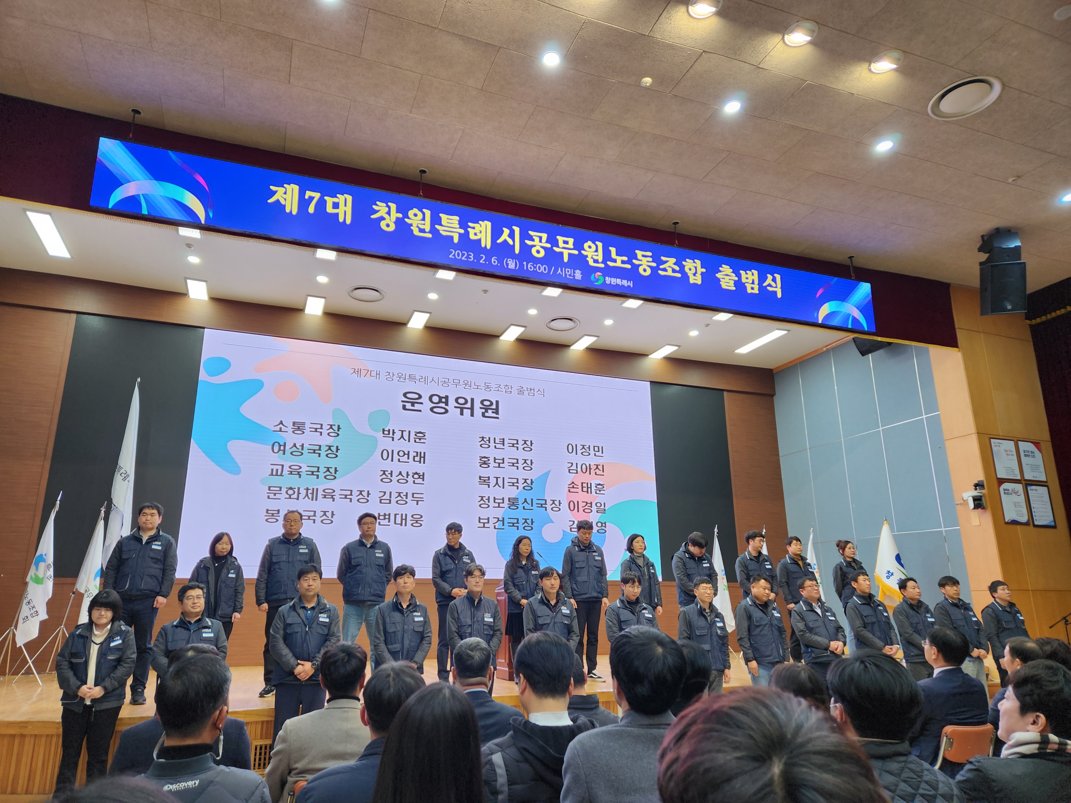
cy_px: 402
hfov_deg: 73.9
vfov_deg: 58.9
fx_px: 712
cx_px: 536
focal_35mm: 23
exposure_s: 1/53
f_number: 1.8
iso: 64
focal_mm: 5.4
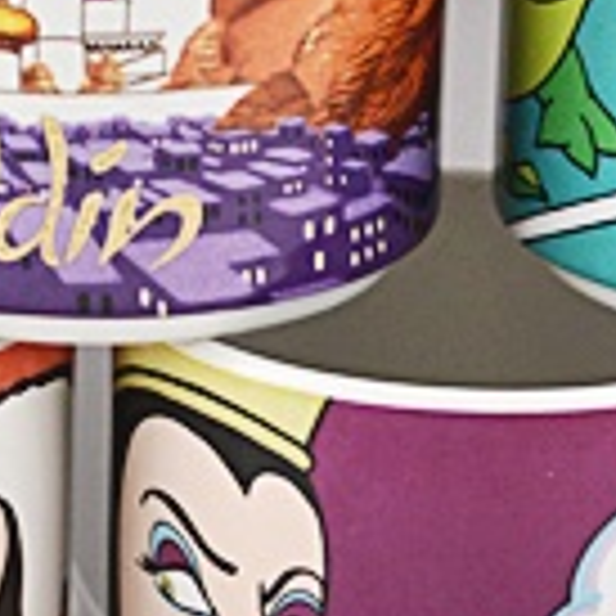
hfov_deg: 7.6
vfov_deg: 7.7
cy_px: 263
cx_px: 63
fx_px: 4594
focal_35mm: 228
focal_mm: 35
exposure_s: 1/100
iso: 400
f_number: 5
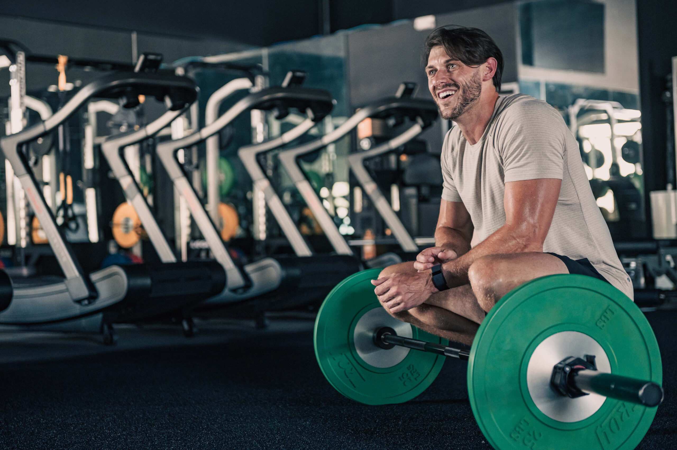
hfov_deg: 28.9
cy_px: 225
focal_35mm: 70
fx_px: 1315
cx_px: 338
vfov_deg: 19.4
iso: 1600
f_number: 2.8
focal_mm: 70
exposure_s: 1/400
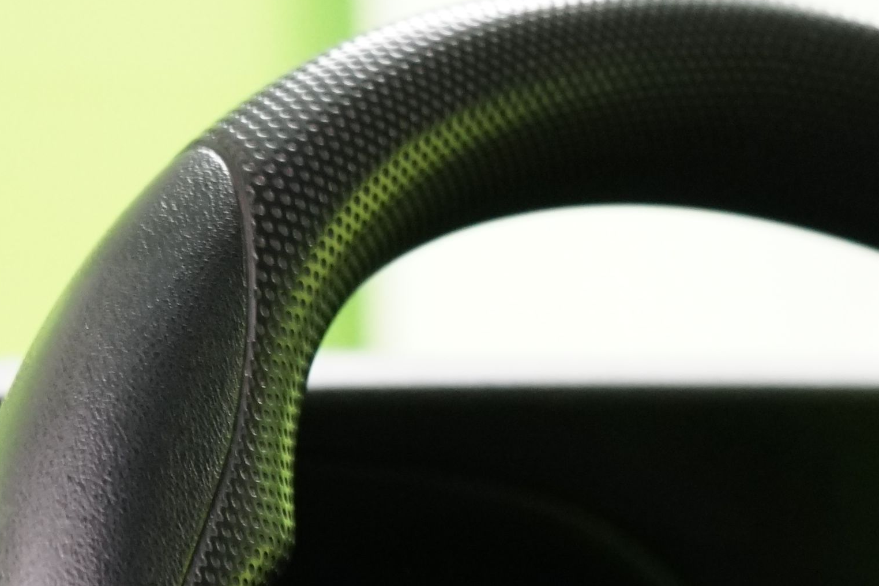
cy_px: 1071
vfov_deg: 7.2
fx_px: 4517
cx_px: 1141
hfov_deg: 10.9
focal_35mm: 185
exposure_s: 1/40
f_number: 4.5
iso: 1600
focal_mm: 47
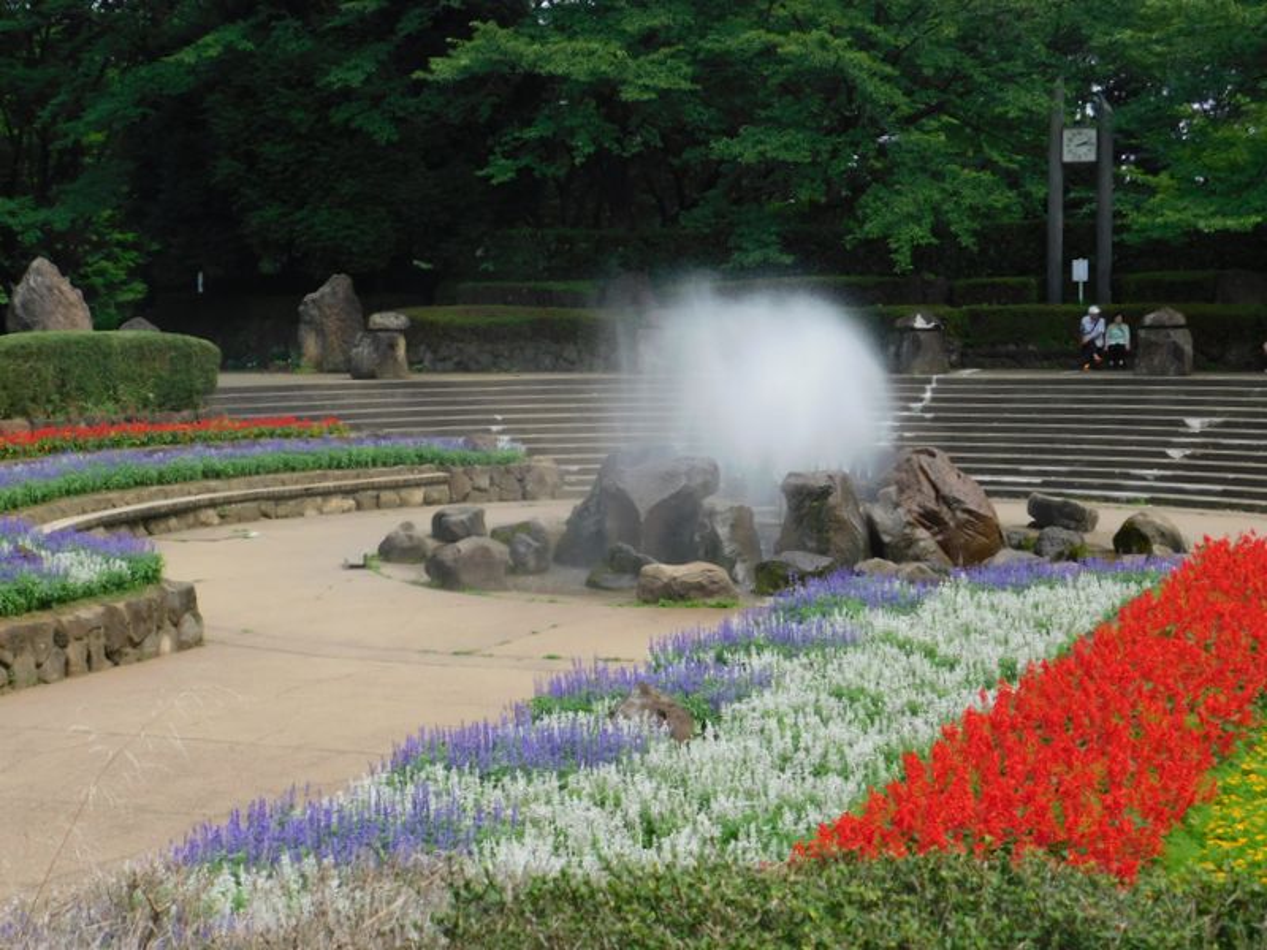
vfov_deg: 24.8
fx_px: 2159
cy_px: 475
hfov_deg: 32.7
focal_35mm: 59
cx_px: 634
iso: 125
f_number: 4
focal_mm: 10.4
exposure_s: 1/500
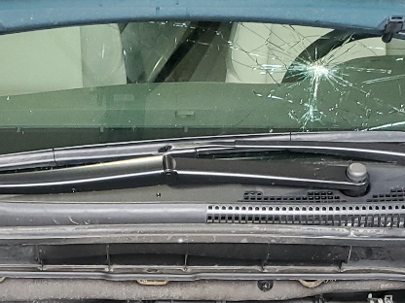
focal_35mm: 100
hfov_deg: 19.6
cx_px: 169
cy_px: 392
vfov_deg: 14.2
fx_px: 1170
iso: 68
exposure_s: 1/120
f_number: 1.5
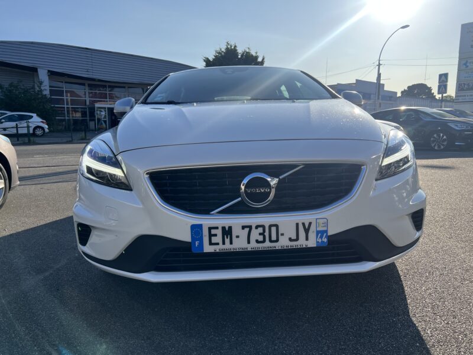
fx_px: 355
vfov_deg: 53.1
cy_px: 178
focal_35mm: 26
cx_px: 236
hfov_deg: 67.3
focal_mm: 5.7
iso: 50
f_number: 1.5
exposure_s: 1/3704
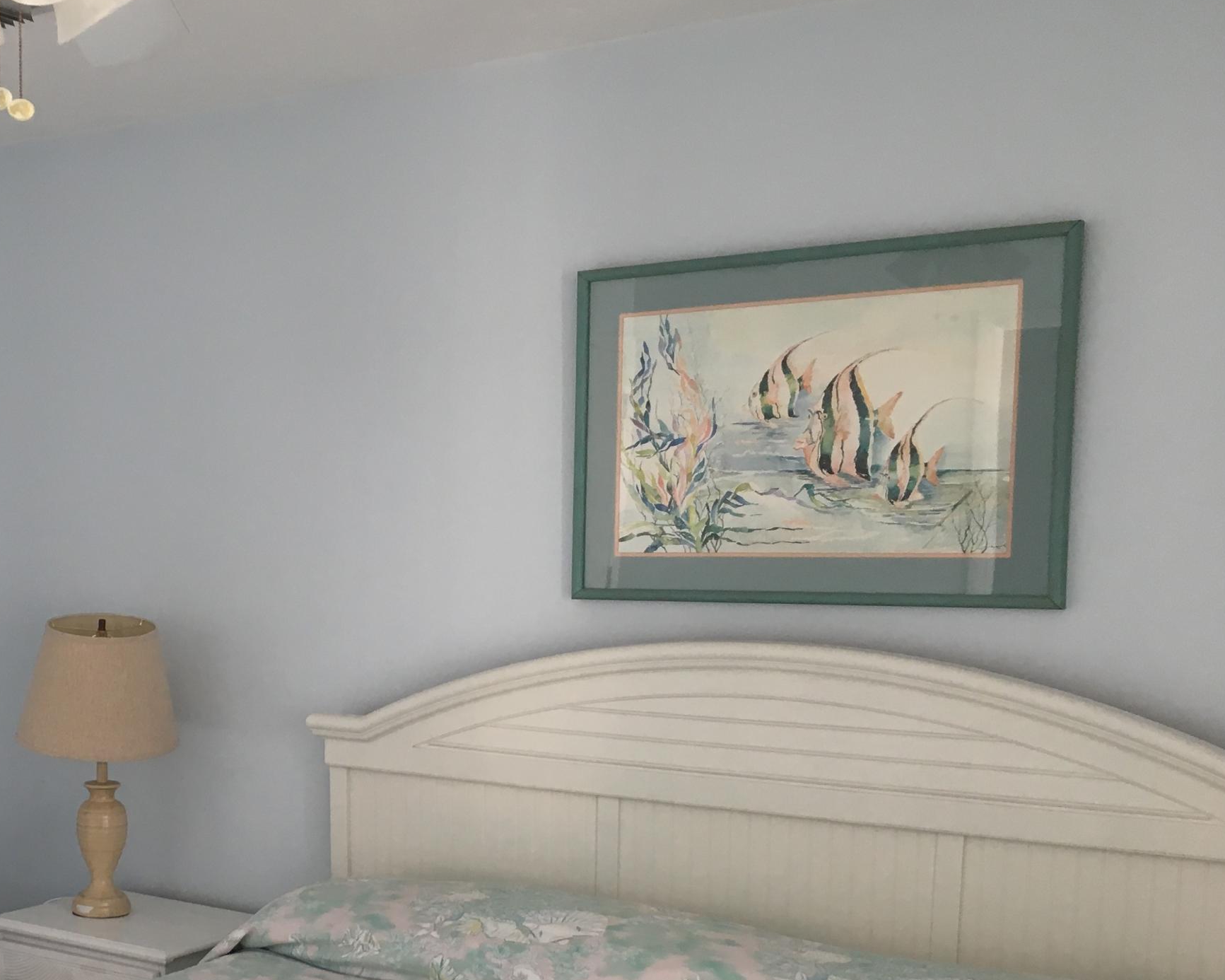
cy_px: 740
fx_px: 1776
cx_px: 179
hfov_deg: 36.2
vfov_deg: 30.3
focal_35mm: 49
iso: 25
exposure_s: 1/40
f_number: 2.2
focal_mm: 4.15
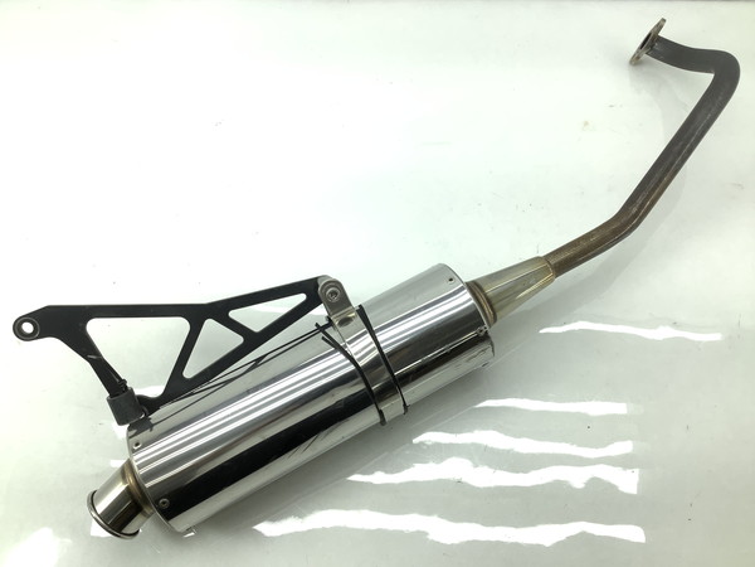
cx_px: 378
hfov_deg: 58.4
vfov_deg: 45.4
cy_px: 284
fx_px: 676
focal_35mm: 31
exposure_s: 1/231
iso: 25
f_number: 2.4
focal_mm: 3.3
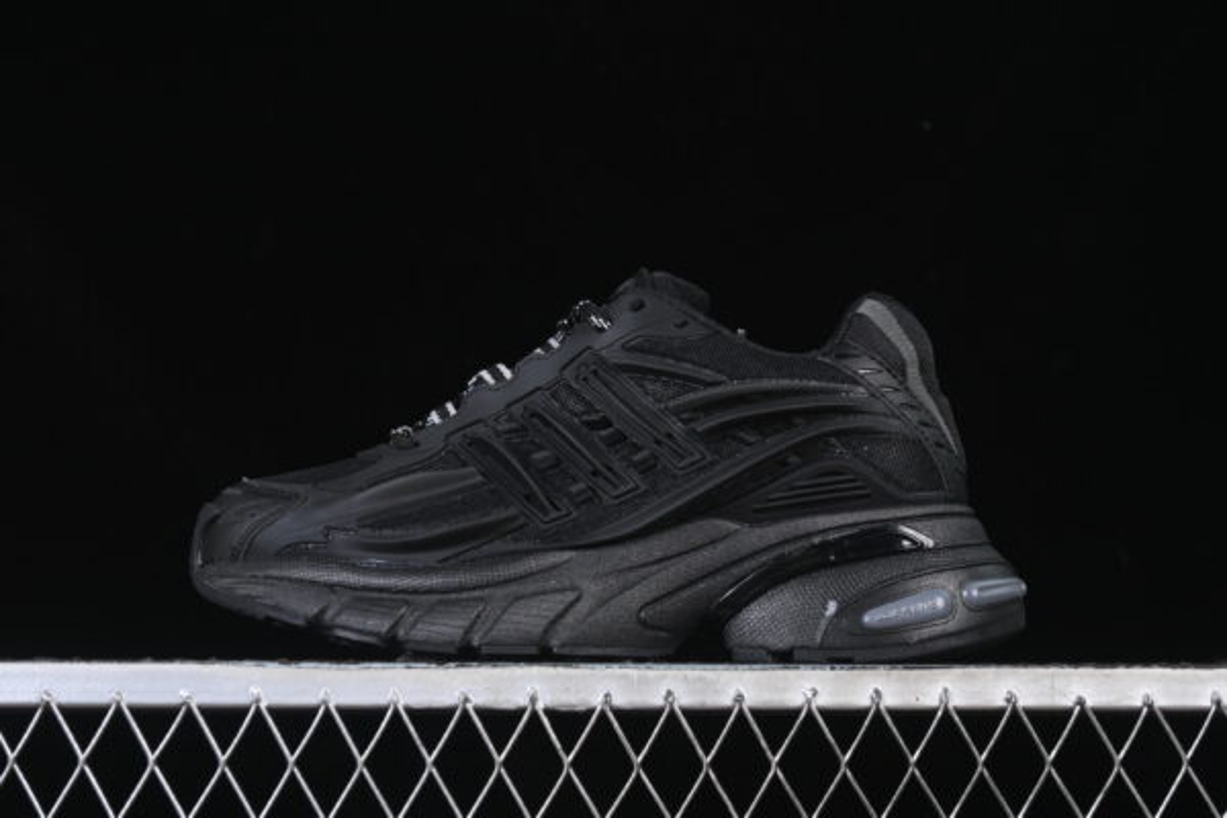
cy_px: 409
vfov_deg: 18.2
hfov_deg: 27.0
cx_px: 614
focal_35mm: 75
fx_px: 2556
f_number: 6.3
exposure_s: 1/50
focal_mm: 50
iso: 160
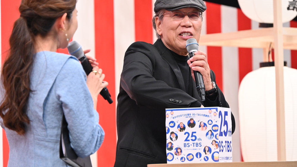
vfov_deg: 5.8
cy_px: 69
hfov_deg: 10.3
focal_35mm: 210
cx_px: 149
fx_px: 1654
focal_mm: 200
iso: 3200
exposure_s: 1/250
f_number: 6.3
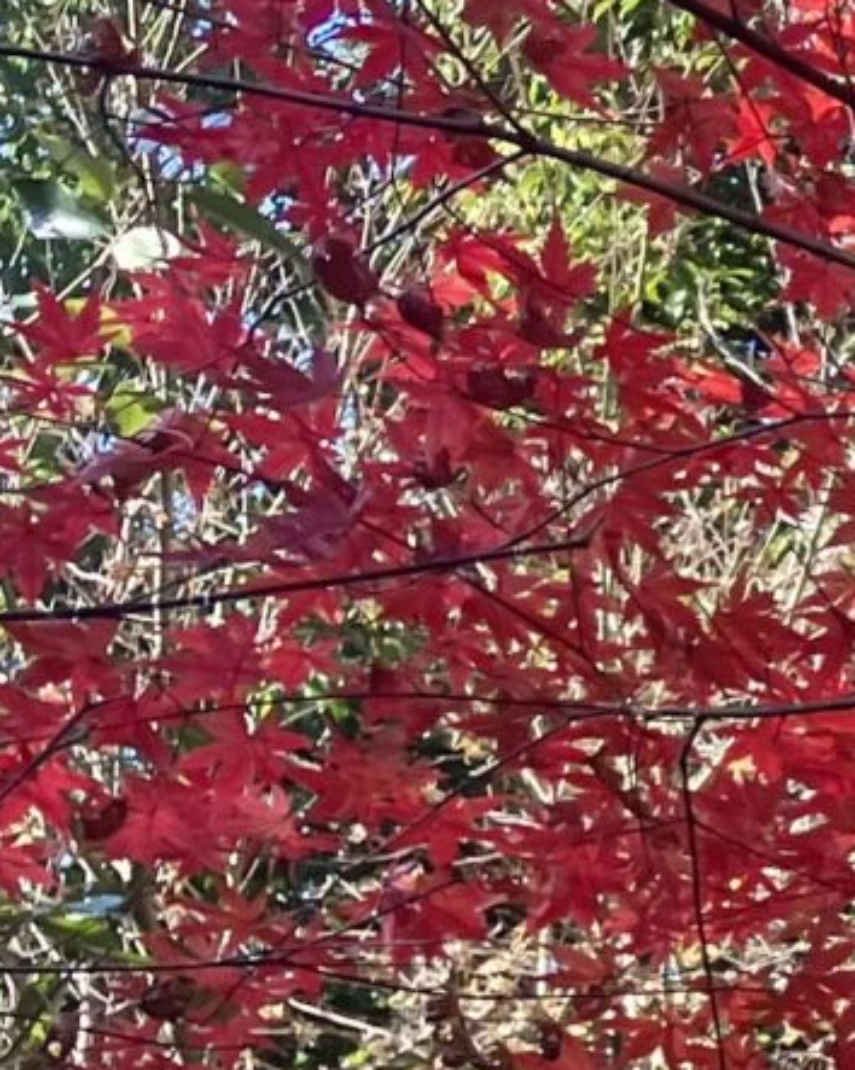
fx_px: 5001
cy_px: 1287
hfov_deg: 8.0
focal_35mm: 158
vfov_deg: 11.9
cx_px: 2768
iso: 32
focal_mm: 3.99
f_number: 1.8
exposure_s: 1/362
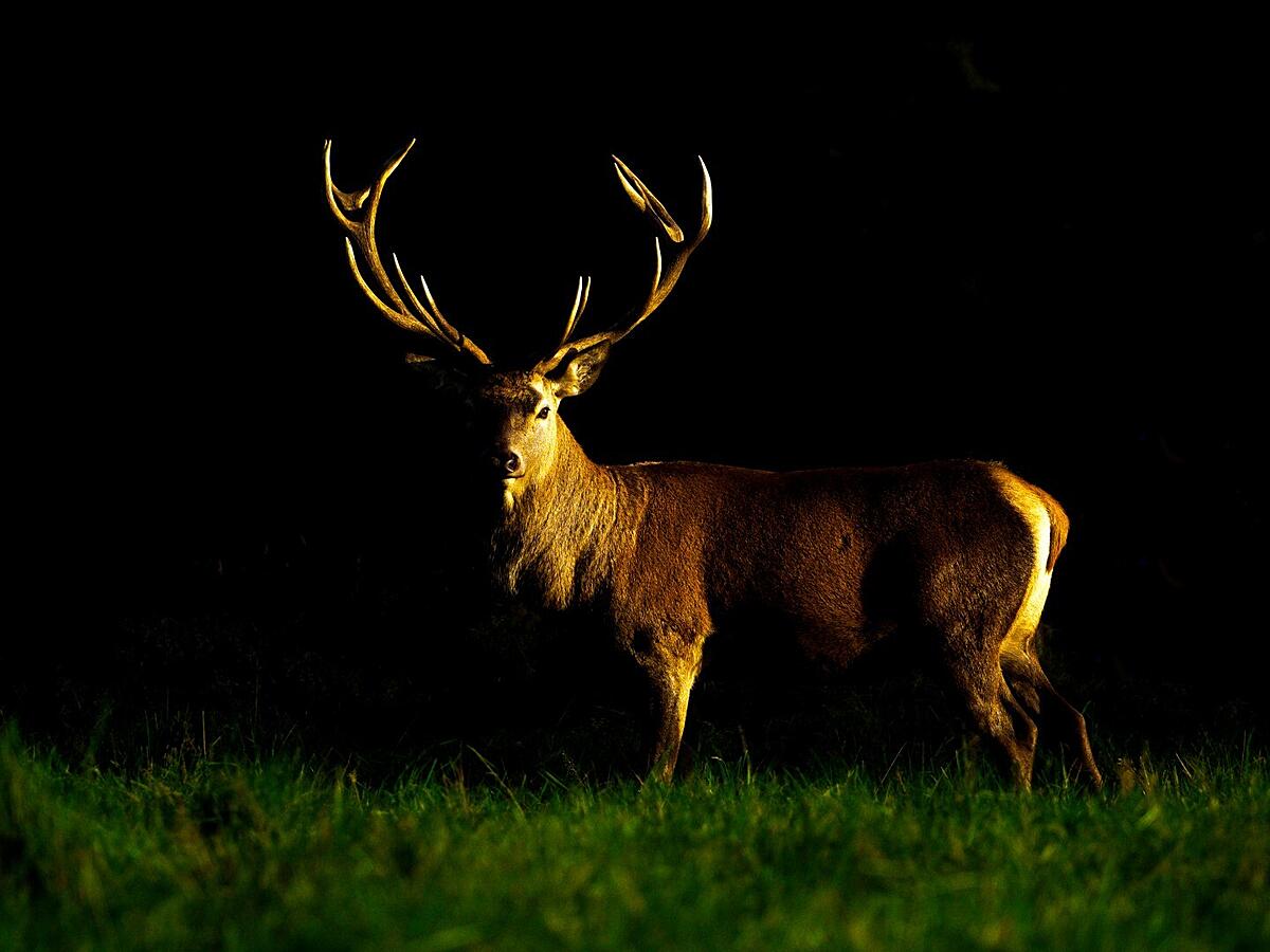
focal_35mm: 553
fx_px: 20289
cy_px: 476
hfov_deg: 3.6
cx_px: 635
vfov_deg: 2.7
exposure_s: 1/2500
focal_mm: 276
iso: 500
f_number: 6.3
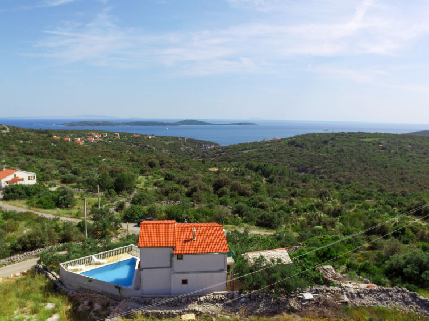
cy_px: 160
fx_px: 248
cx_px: 214
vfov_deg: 66.0
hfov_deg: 81.8
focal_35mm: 20
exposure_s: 1/2309
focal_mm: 3.61
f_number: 2.8
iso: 100
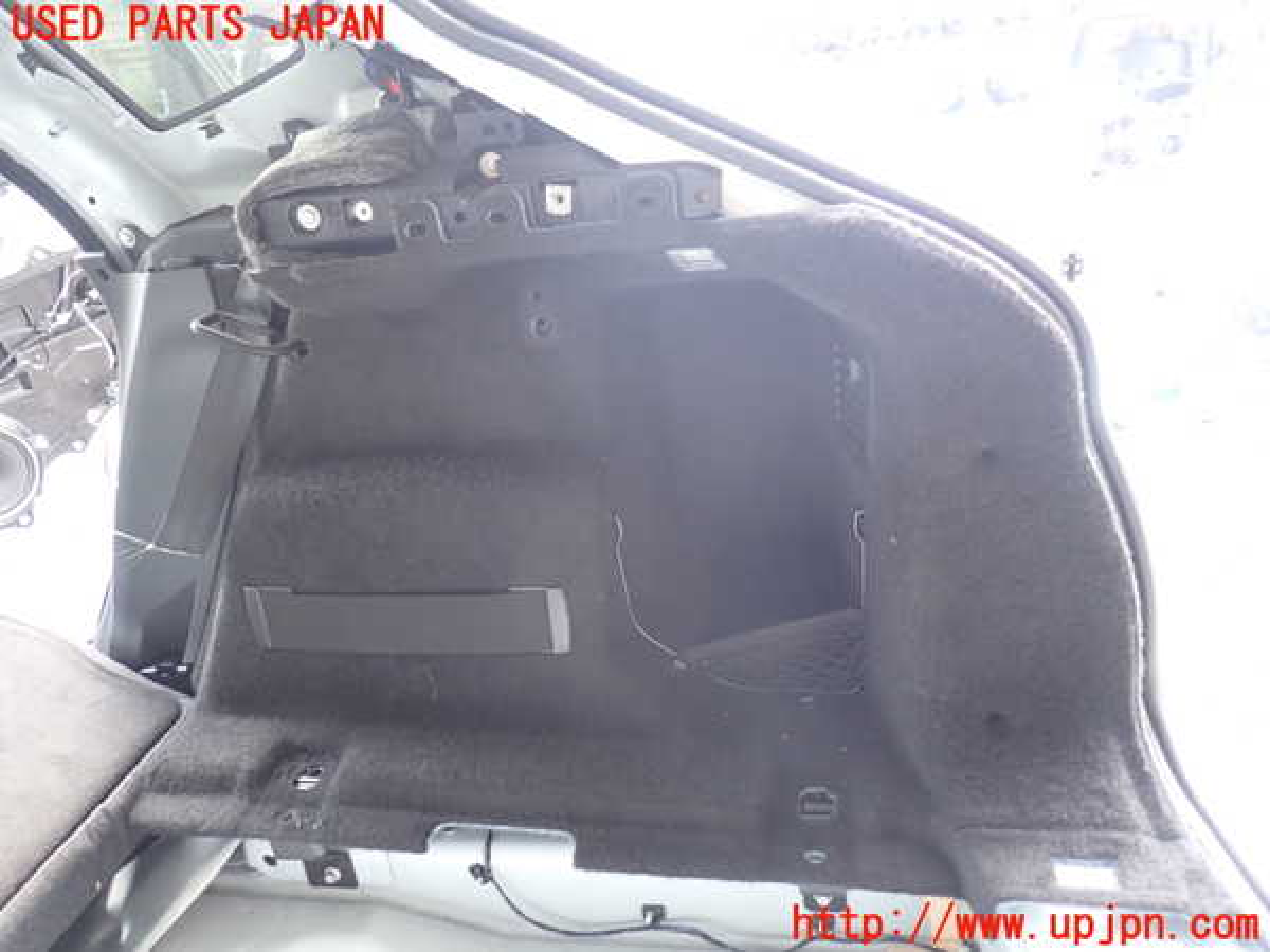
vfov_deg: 54.9
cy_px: 476
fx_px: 917
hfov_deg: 69.4
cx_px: 635
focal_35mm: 25
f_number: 2
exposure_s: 1/30
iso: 200
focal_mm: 4.5
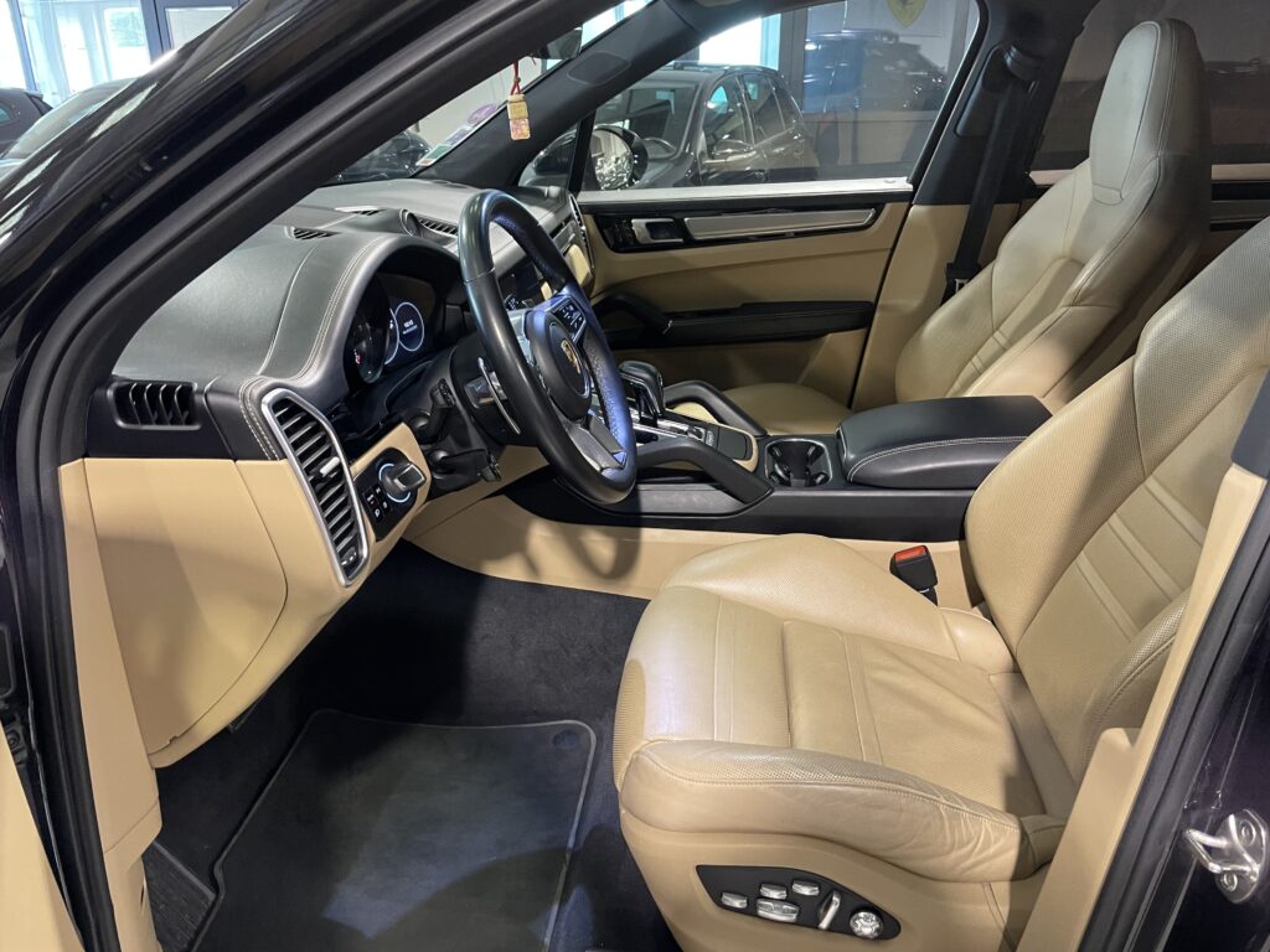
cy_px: 476
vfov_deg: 53.1
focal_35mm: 26
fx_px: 954
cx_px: 635
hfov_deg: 67.3
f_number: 1.6
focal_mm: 4.2
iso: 400
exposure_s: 1/33
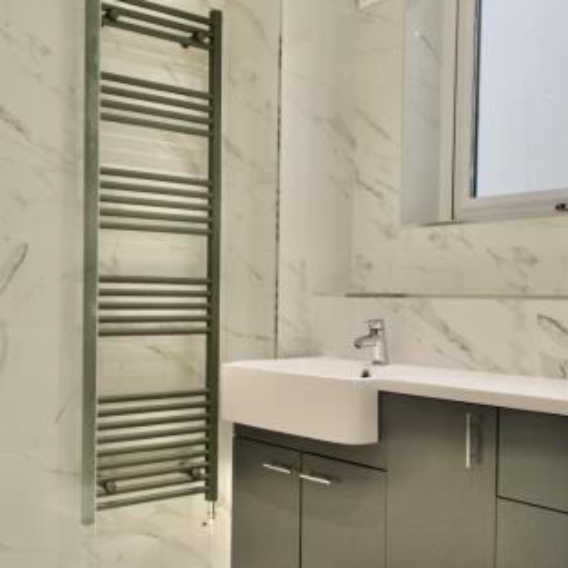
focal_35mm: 40
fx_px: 743
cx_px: 200
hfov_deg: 41.4
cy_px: 286
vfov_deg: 41.9
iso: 4000
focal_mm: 31
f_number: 8
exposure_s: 1/200
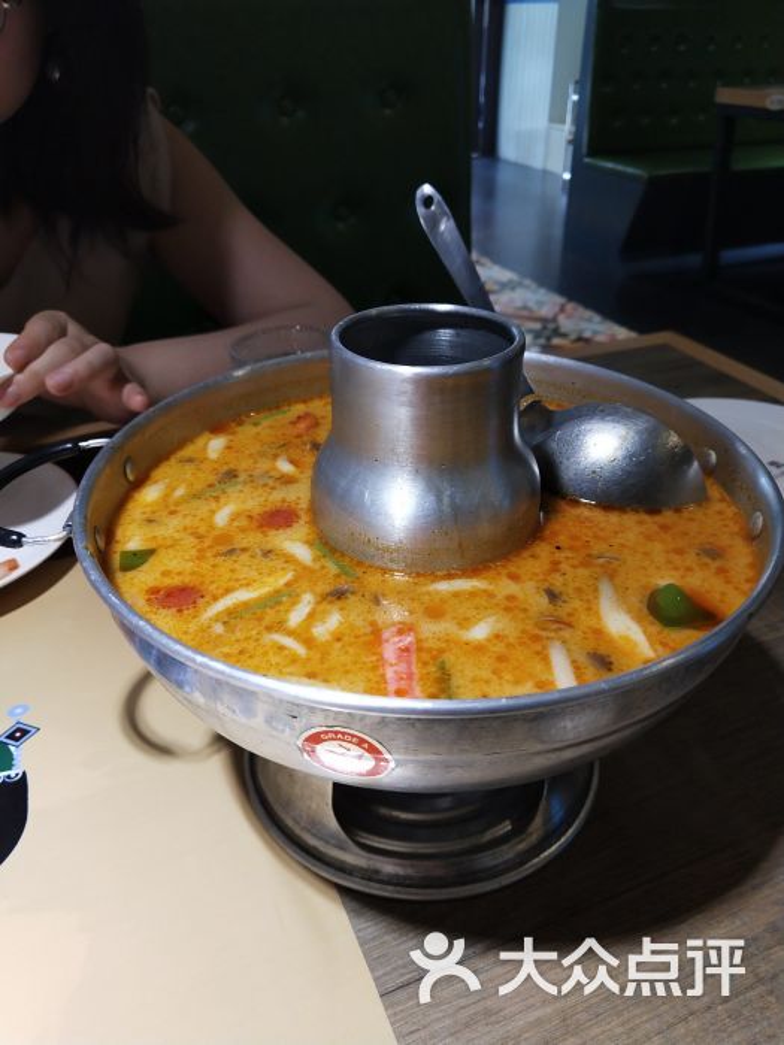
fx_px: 906
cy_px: 522
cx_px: 392
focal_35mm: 30
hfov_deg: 46.8
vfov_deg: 60.0
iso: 139
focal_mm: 3.95
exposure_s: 1/100
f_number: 1.8
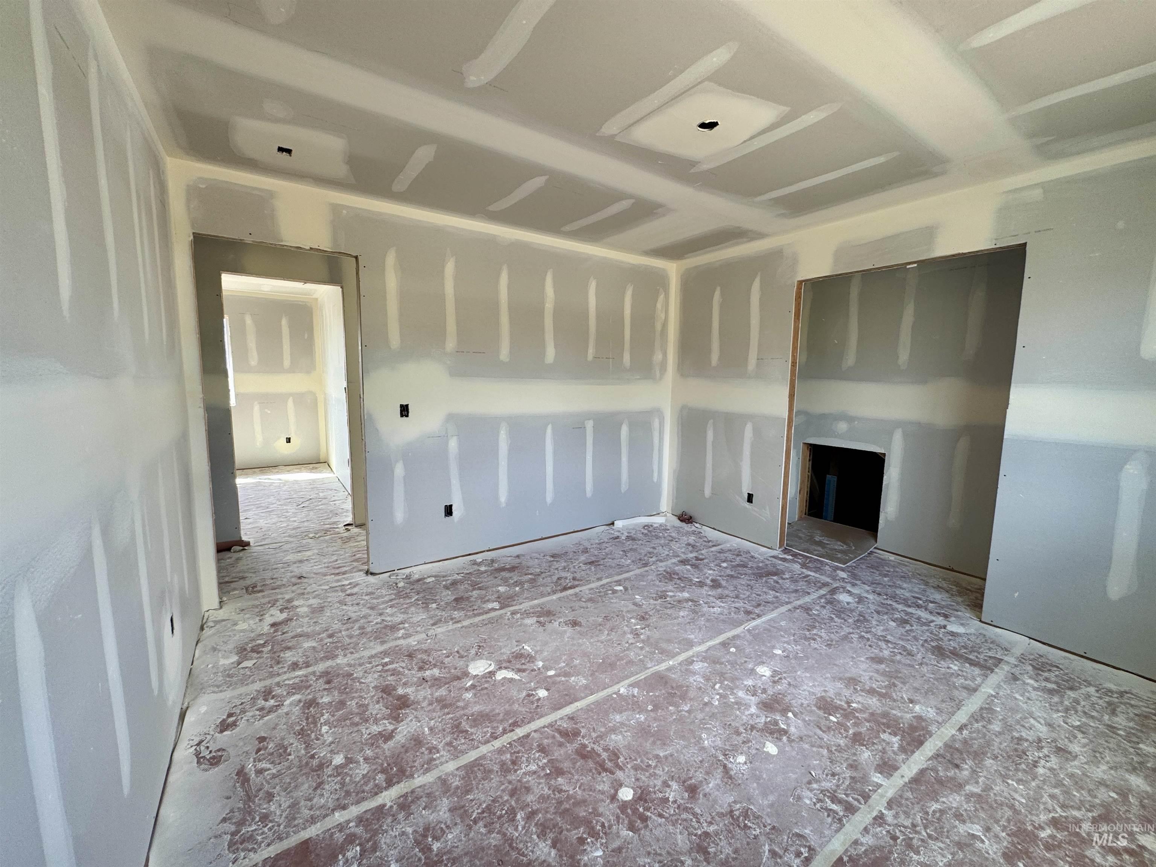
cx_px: 578
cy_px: 434
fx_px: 468
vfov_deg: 85.7
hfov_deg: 102.1
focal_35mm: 14
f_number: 2.2
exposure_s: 1/99
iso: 64
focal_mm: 2.22
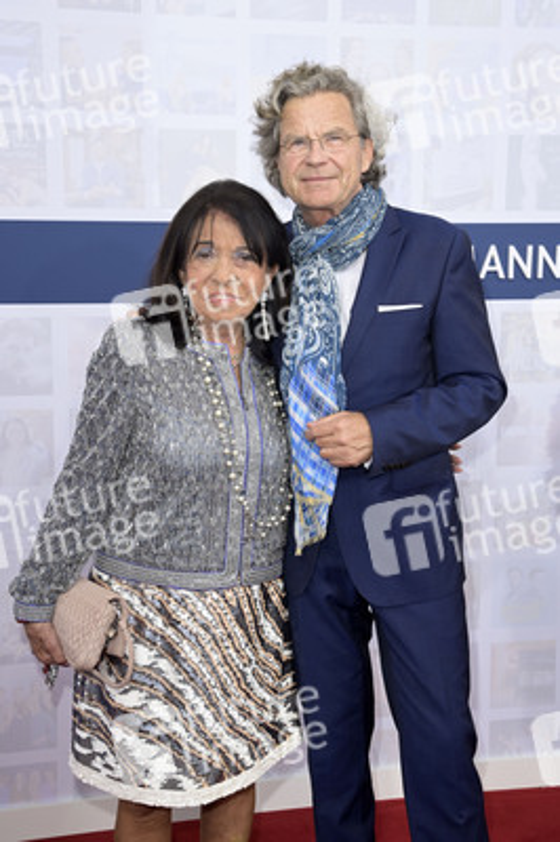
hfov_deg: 28.0
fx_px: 1122
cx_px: 280
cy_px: 421
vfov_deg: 41.1
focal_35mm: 48
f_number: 7.1
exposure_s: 1/125
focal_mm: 48
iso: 640
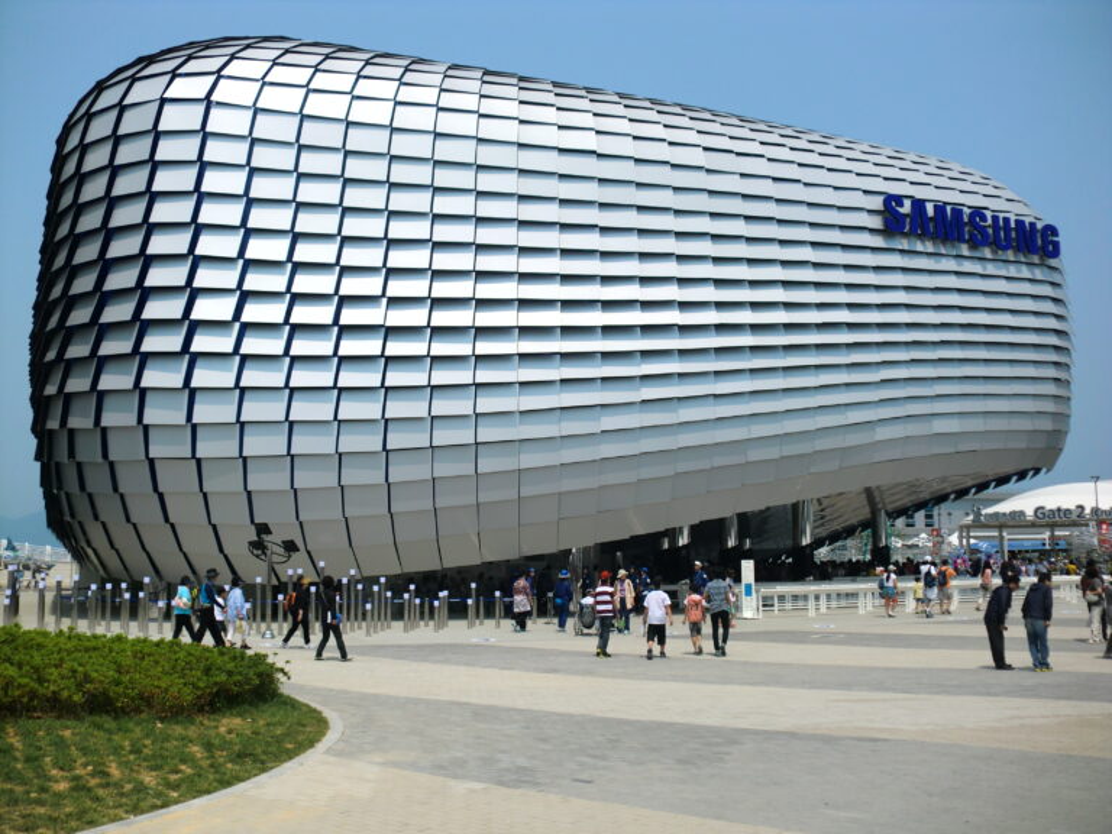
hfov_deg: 52.6
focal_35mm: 35
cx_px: 556
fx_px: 1124
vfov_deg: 40.7
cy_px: 417
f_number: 7.8
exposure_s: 1/320
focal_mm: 6.3
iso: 64
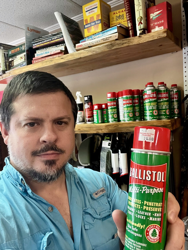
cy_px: 125
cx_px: 94
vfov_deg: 60.0
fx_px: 217
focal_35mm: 30
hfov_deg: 46.8
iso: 400
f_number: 2.2
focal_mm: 2.71
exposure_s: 1/30
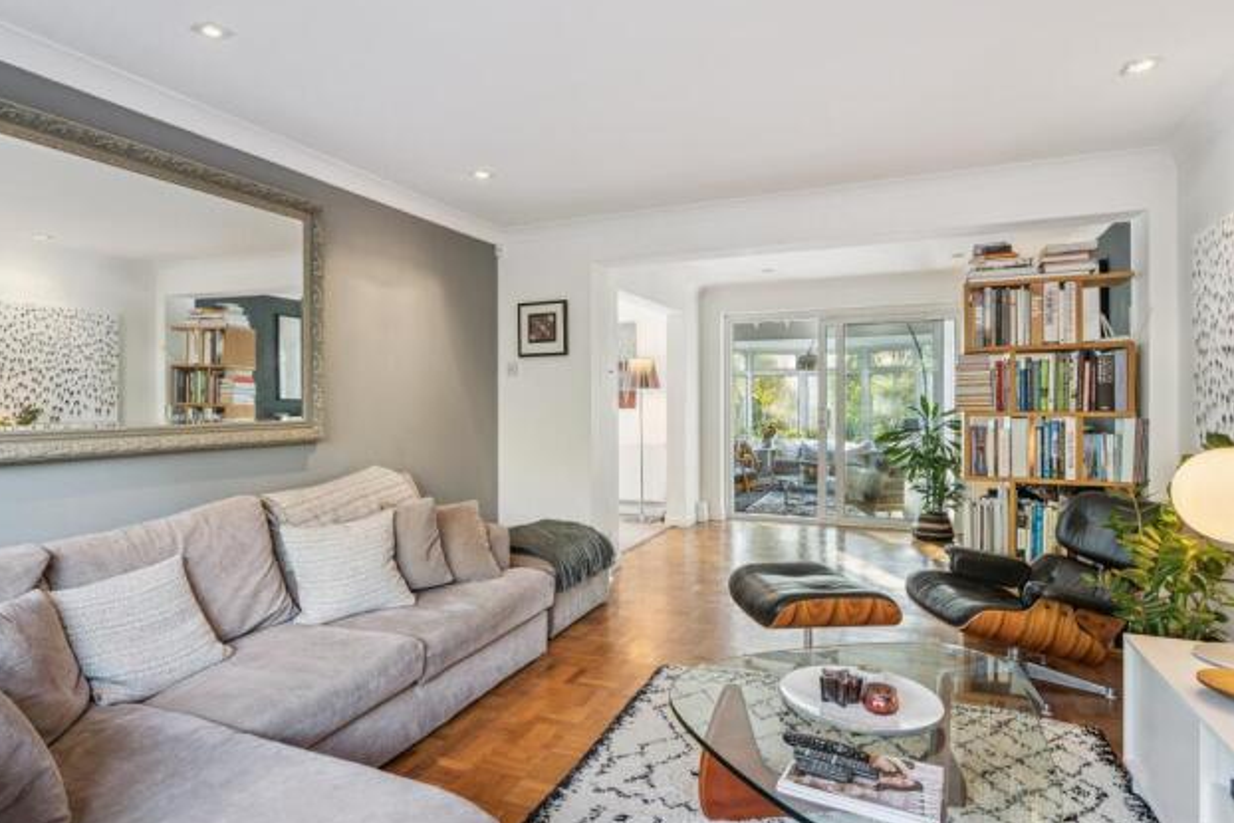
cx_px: 586
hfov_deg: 83.9
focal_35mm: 20
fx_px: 686
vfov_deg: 61.9
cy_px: 423
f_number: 5.6
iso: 400
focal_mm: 19
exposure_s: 1/6
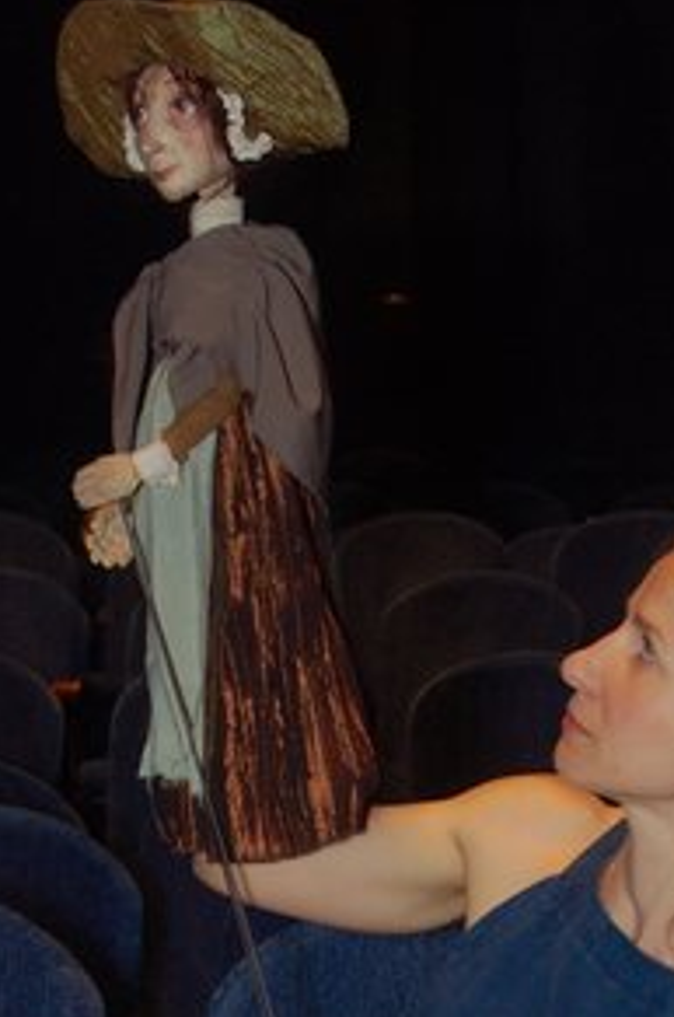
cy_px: 1115
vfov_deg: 19.1
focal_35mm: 103
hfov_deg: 13.2
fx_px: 2903
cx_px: 417
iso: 200
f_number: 5.6
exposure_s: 1/10
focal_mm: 26
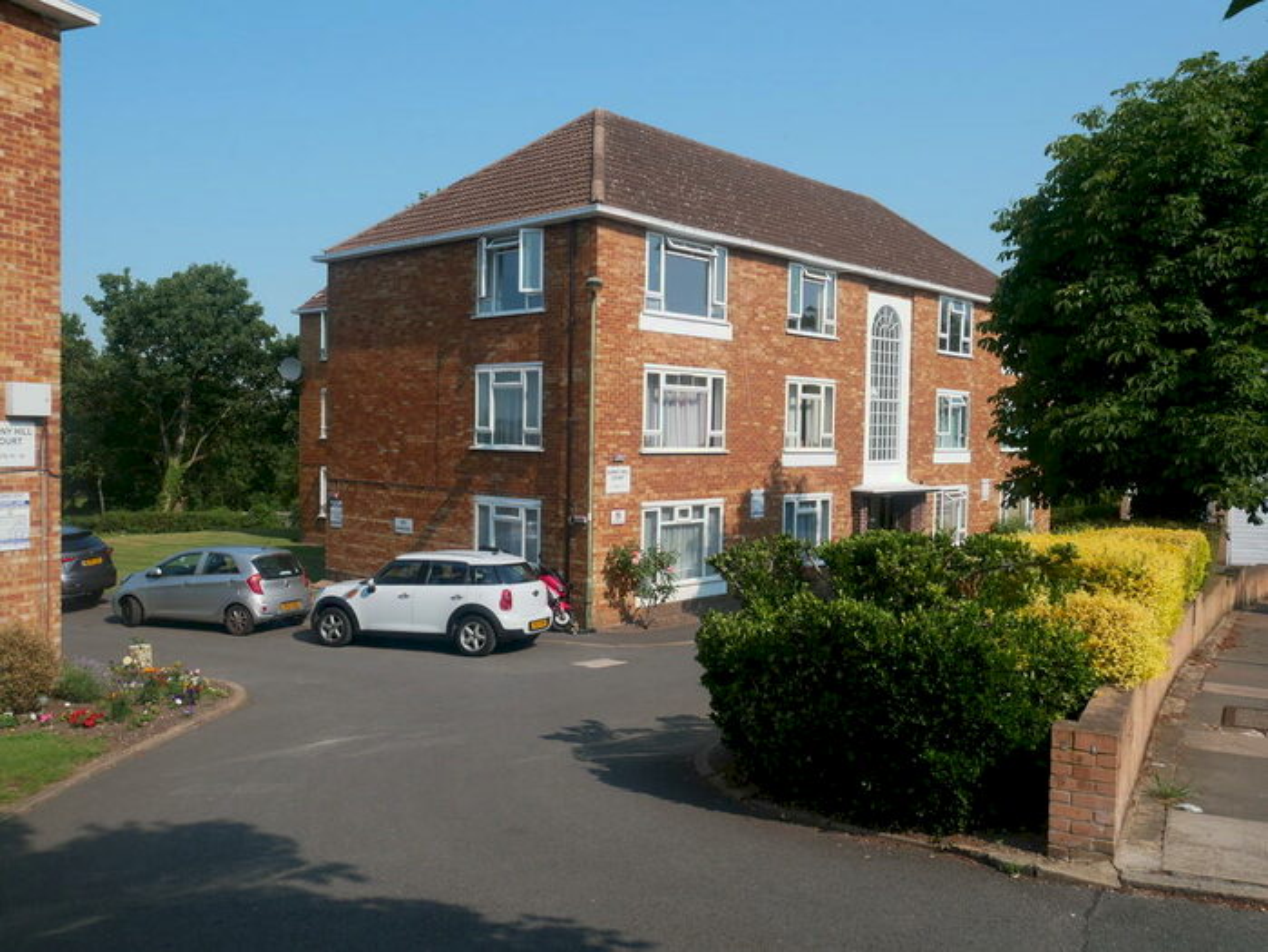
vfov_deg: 46.8
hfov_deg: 59.9
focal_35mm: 30
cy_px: 476
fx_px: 1099
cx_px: 634
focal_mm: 15
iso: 200
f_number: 8
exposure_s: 1/400
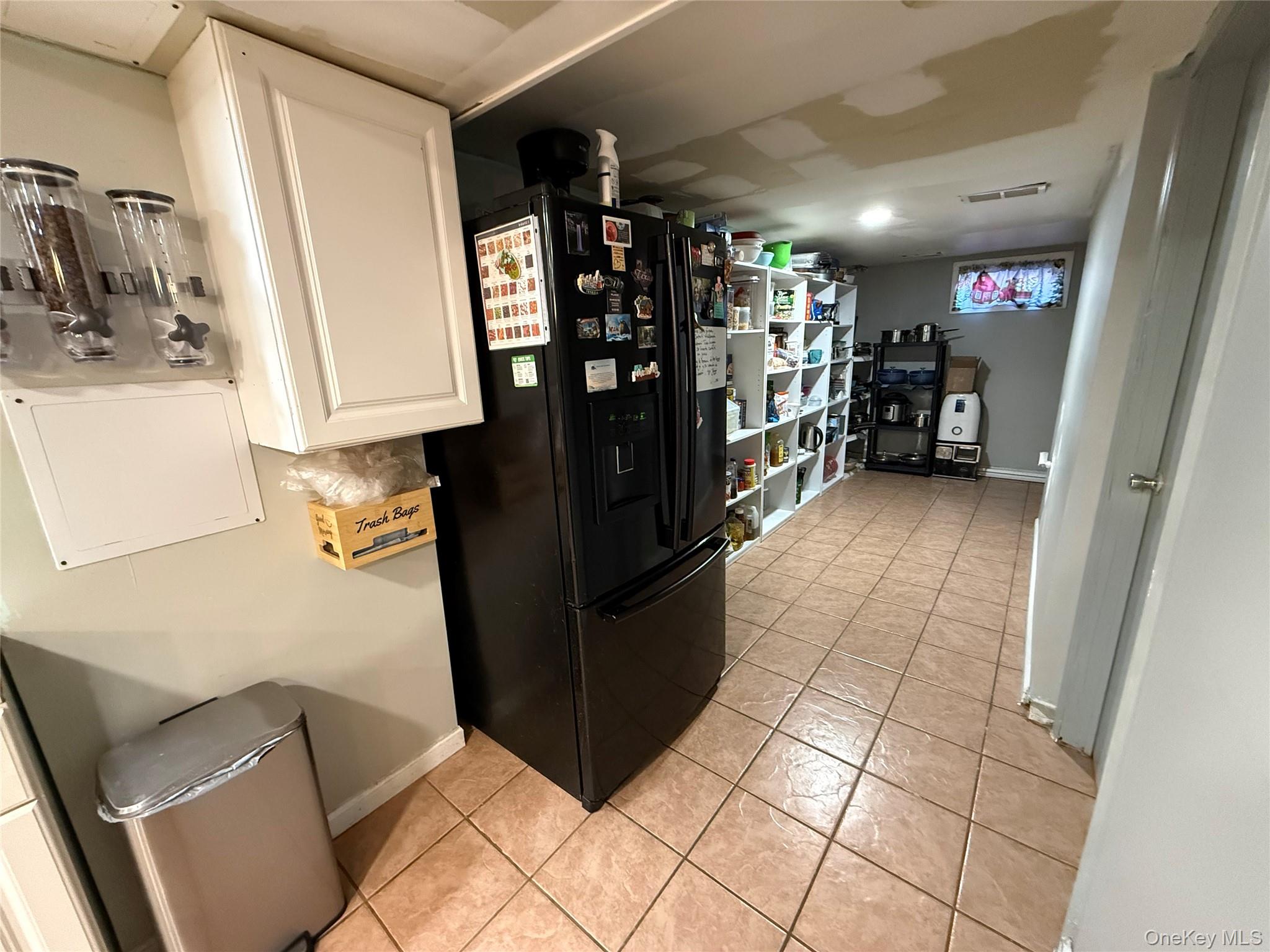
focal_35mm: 14
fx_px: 514
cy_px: 476
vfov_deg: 85.7
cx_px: 635
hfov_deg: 102.1
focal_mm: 2.22
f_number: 2.2
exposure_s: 1/60
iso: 1000
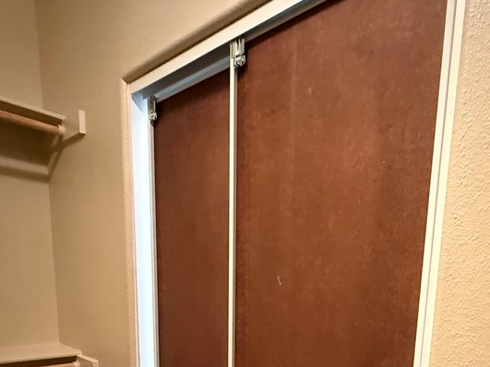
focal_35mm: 27
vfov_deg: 45.3
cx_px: 333
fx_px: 382
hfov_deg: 63.4
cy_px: 347
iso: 1250
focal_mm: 2.22
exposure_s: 1/40
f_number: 2.2
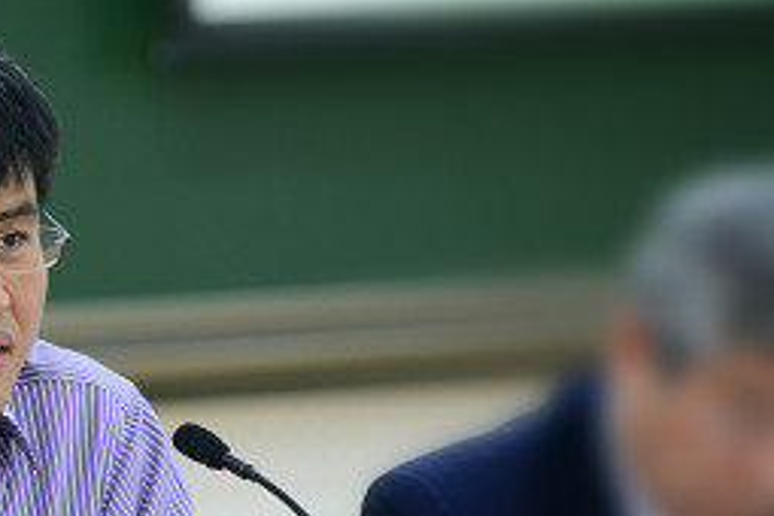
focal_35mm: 392
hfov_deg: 5.3
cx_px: 85
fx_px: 8427
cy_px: 439
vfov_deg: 3.5
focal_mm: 200
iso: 1600
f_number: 4.5
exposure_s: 1/125
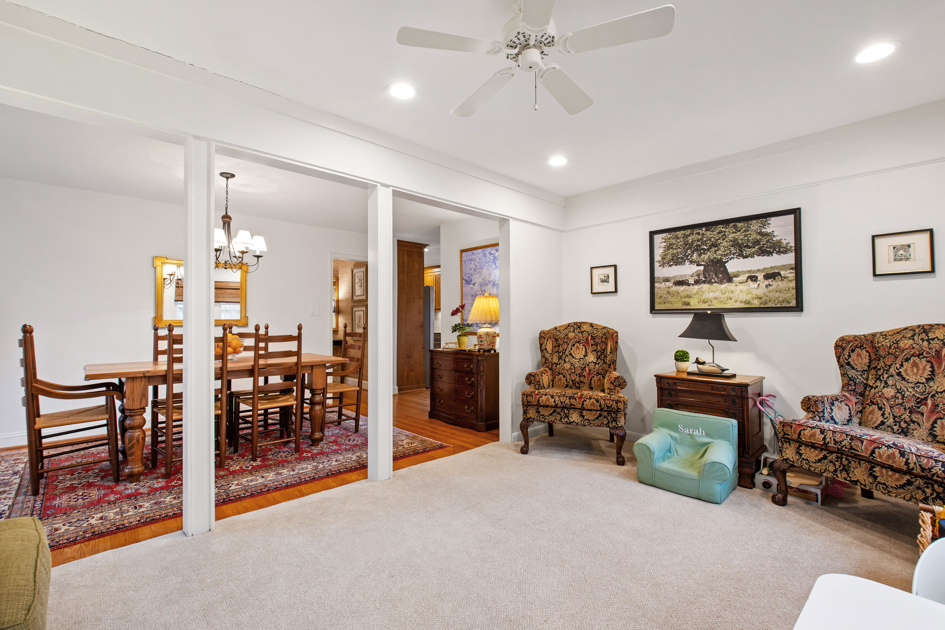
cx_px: 472
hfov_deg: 100.4
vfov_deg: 77.3
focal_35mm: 15
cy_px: 315
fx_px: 394
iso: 100
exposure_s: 1/2.5
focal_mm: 10
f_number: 8
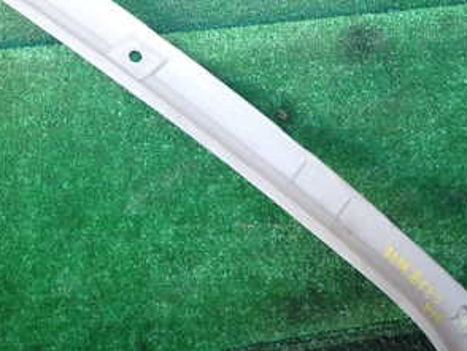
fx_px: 689
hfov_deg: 37.3
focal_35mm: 51
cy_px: 154
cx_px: 191
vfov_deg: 28.6
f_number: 2
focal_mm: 4.5
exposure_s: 1/40
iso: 200
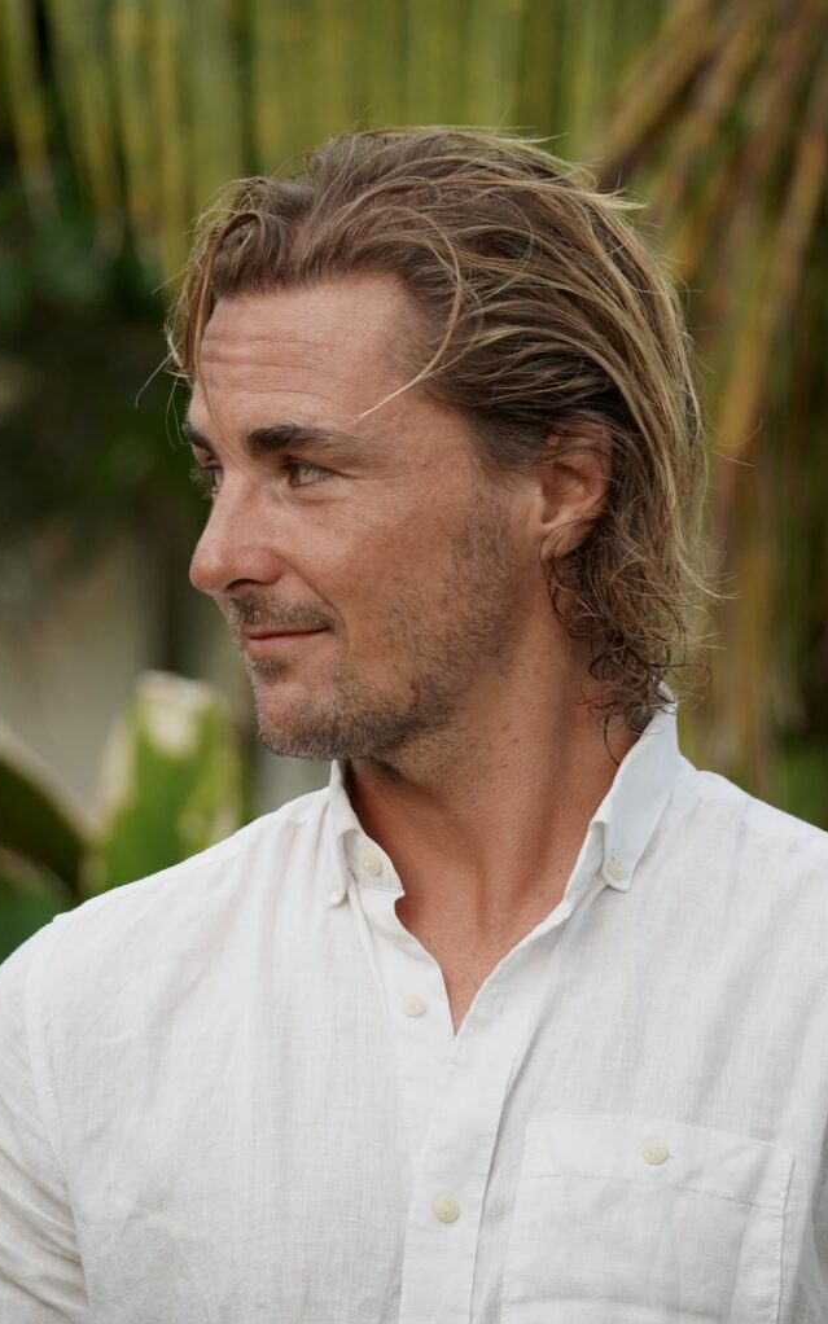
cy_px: 662
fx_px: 9998
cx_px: 403
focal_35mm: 277
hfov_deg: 4.7
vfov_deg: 7.6
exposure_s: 1/320
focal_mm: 181
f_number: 5.6
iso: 1000
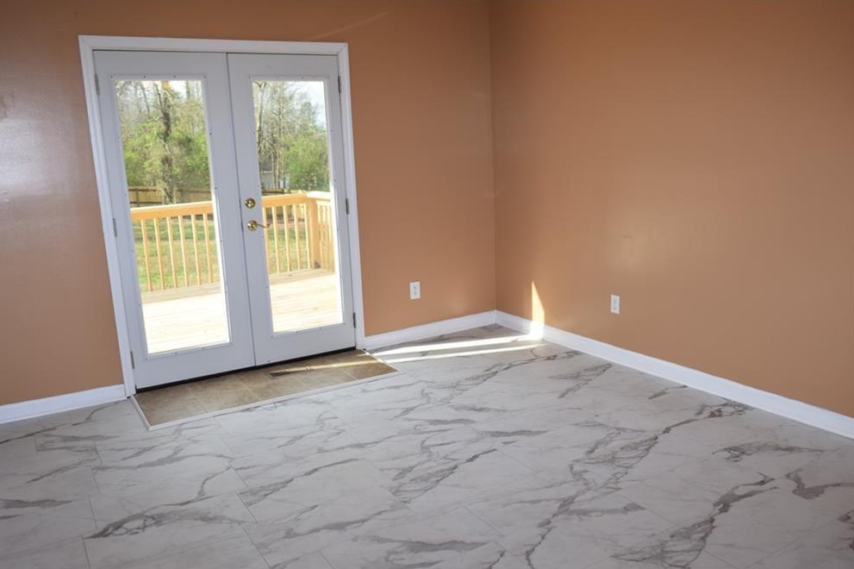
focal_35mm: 31
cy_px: 291
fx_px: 735
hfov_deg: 60.3
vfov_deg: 42.3
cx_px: 415
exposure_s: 1/250
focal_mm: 20
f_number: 8
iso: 400
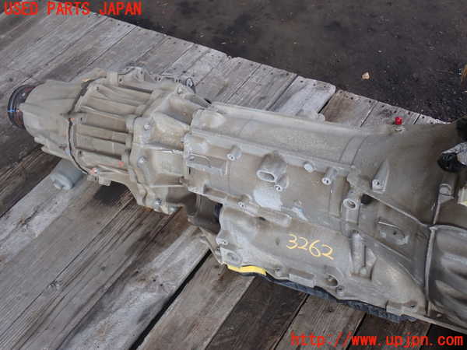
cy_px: 175
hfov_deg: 40.4
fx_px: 634
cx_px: 234
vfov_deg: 30.9
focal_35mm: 47
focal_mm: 8.4
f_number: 3.1
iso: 125
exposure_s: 1/100
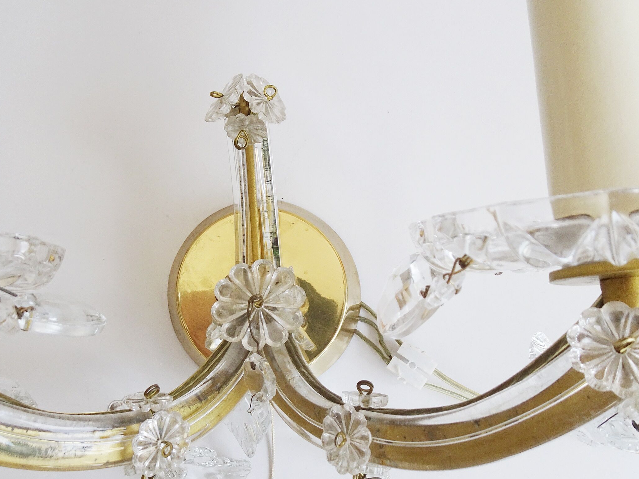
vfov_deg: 45.4
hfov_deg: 58.0
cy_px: 252
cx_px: 265
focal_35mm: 31
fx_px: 572
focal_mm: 4.1
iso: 80
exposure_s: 1/60
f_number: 3.5
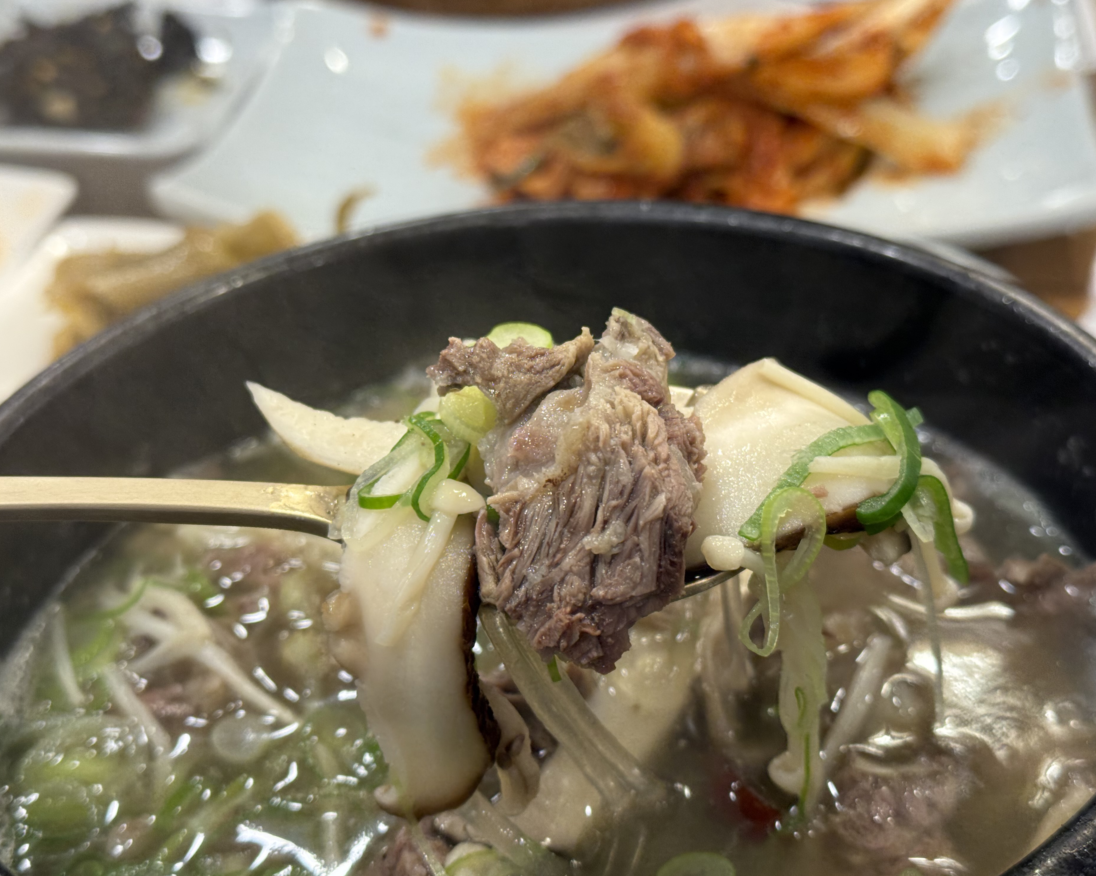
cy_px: 438
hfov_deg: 36.7
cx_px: 534
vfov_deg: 29.7
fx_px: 1654
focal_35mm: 51
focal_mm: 6.76
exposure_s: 1/60
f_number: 1.78
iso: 80
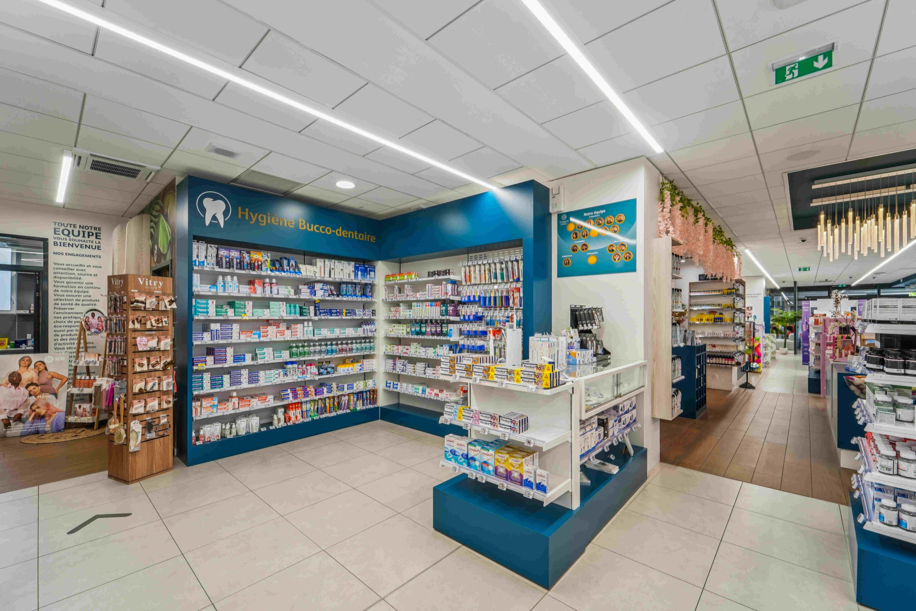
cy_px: 306
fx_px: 356
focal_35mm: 14
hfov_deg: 104.3
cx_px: 458
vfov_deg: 81.2
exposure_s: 1/13
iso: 200
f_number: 11
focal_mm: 14
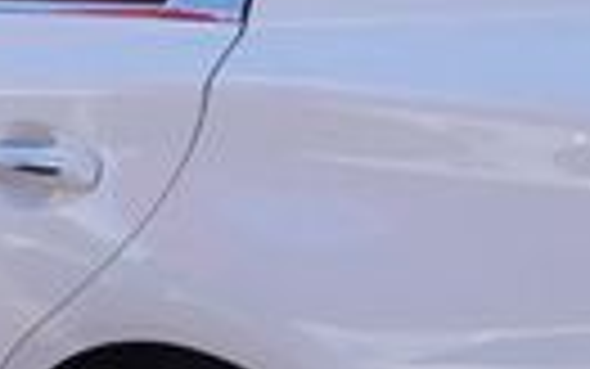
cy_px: 292
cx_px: 338
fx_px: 2397
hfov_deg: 14.0
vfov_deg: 8.8
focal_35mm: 149
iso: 100
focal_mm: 20
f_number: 10
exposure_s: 1/80
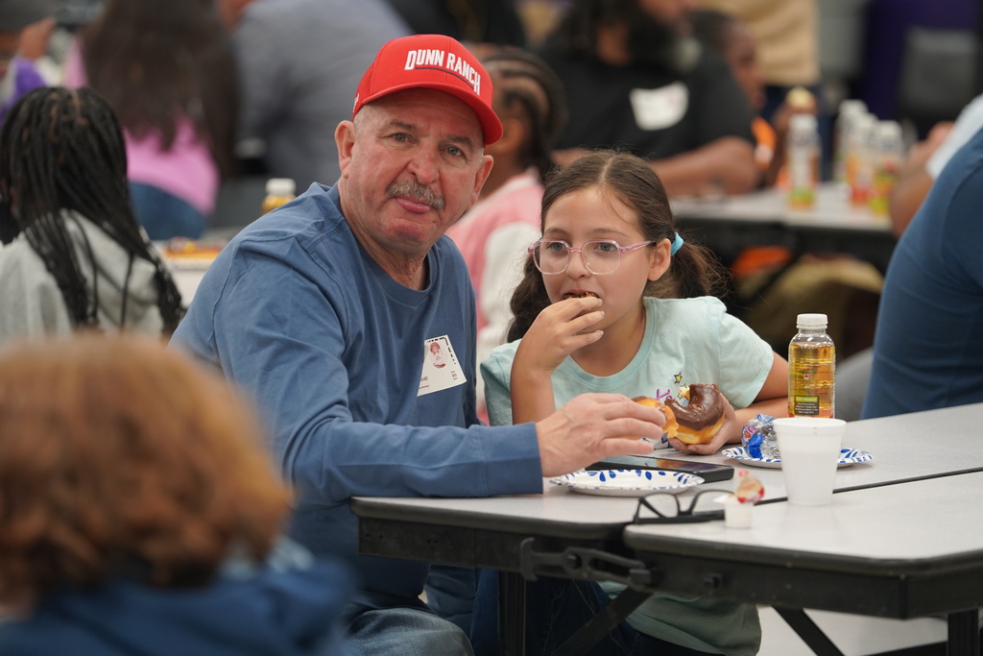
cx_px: 492
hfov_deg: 10.4
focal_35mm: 198
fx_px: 5407
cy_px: 328
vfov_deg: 6.9
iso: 1600
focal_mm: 198
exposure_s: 1/200
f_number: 4
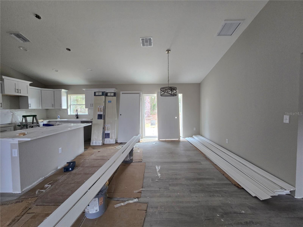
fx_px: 114
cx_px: 152
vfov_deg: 89.9
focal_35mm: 13
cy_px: 114
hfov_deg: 106.2
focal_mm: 2.2
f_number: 2.2
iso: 160
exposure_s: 1/60
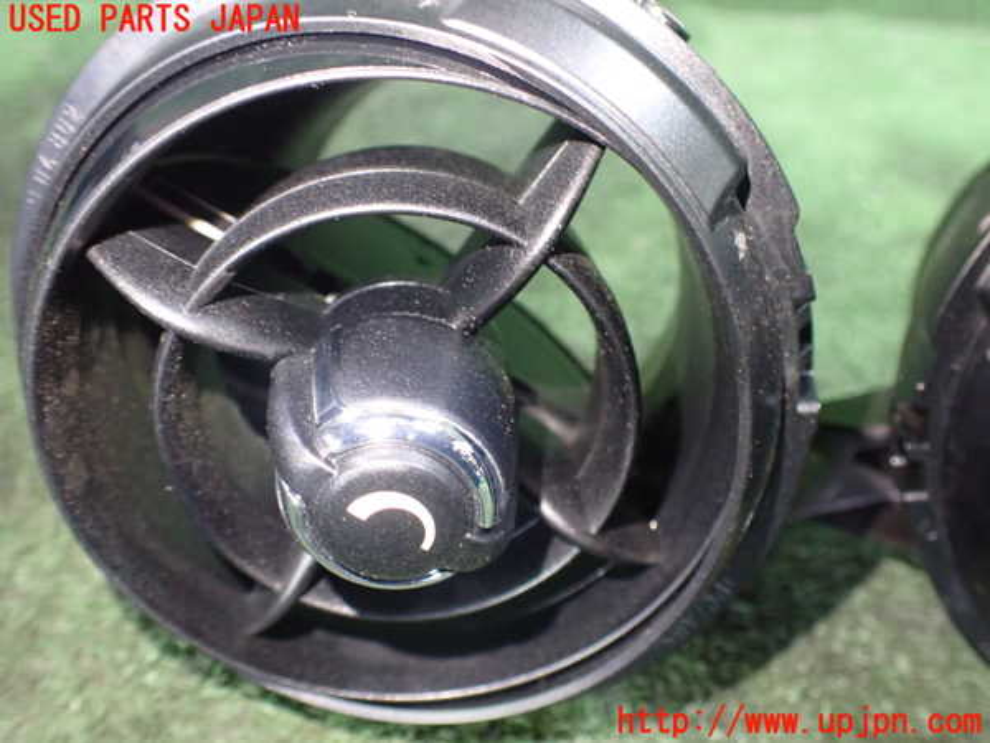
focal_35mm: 30
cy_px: 372
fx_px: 858
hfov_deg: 60.0
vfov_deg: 46.8
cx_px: 495
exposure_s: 1/30
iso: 1000
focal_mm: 5.4
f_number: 2.3
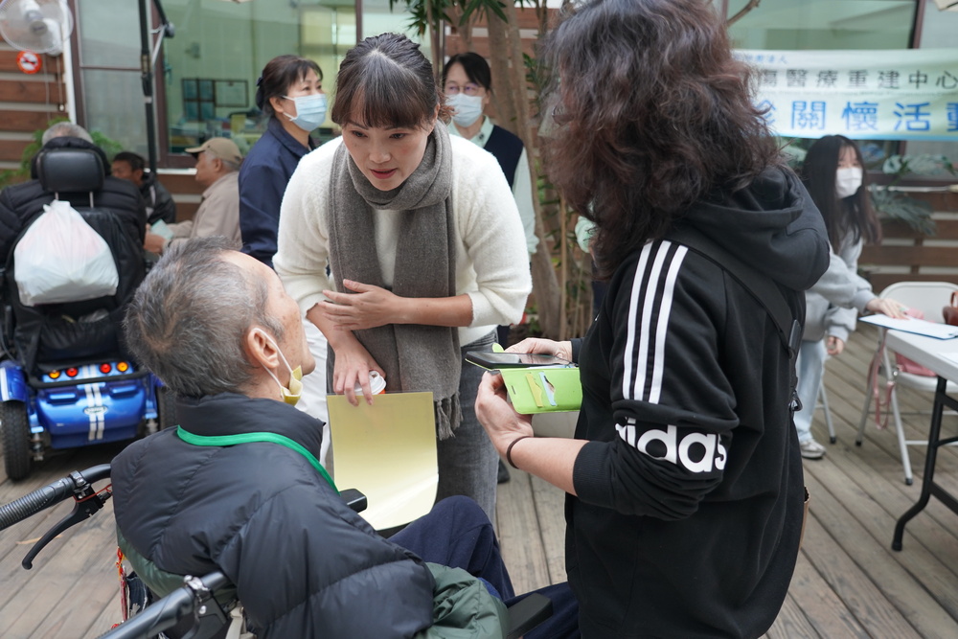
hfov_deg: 57.2
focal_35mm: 33
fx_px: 878
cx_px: 479
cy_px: 320
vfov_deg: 40.0
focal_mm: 33
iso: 800
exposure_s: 1/160
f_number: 4
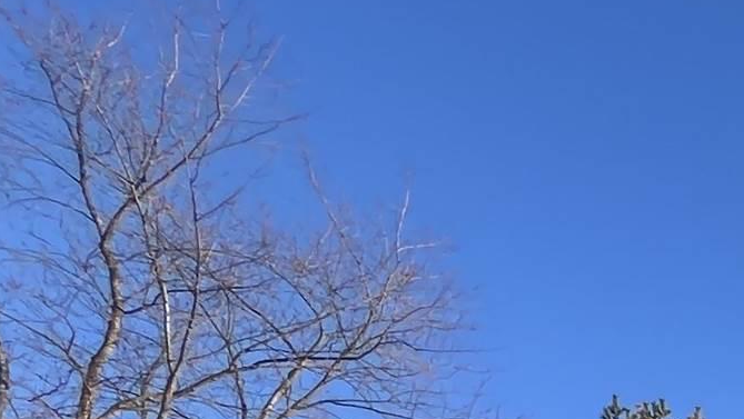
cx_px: 1519
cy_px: 1004
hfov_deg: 18.7
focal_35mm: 65
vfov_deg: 13.5
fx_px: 1283
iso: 32
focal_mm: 1.57
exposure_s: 1/497
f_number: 1.8
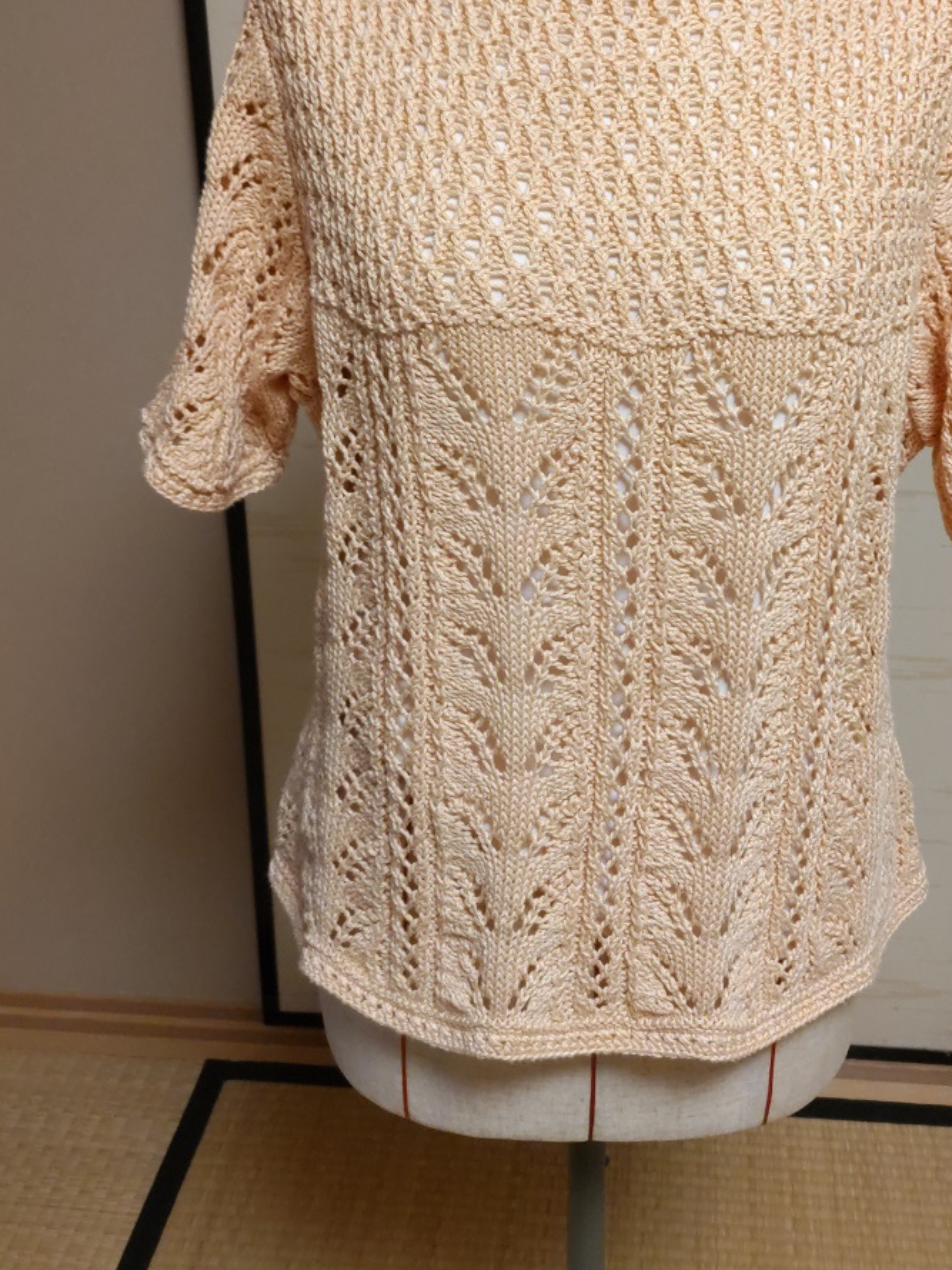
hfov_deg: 36.5
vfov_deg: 47.0
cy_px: 406
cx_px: 624
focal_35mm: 39
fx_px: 1430
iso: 367
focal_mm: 4.8
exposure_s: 1/50
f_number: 1.79
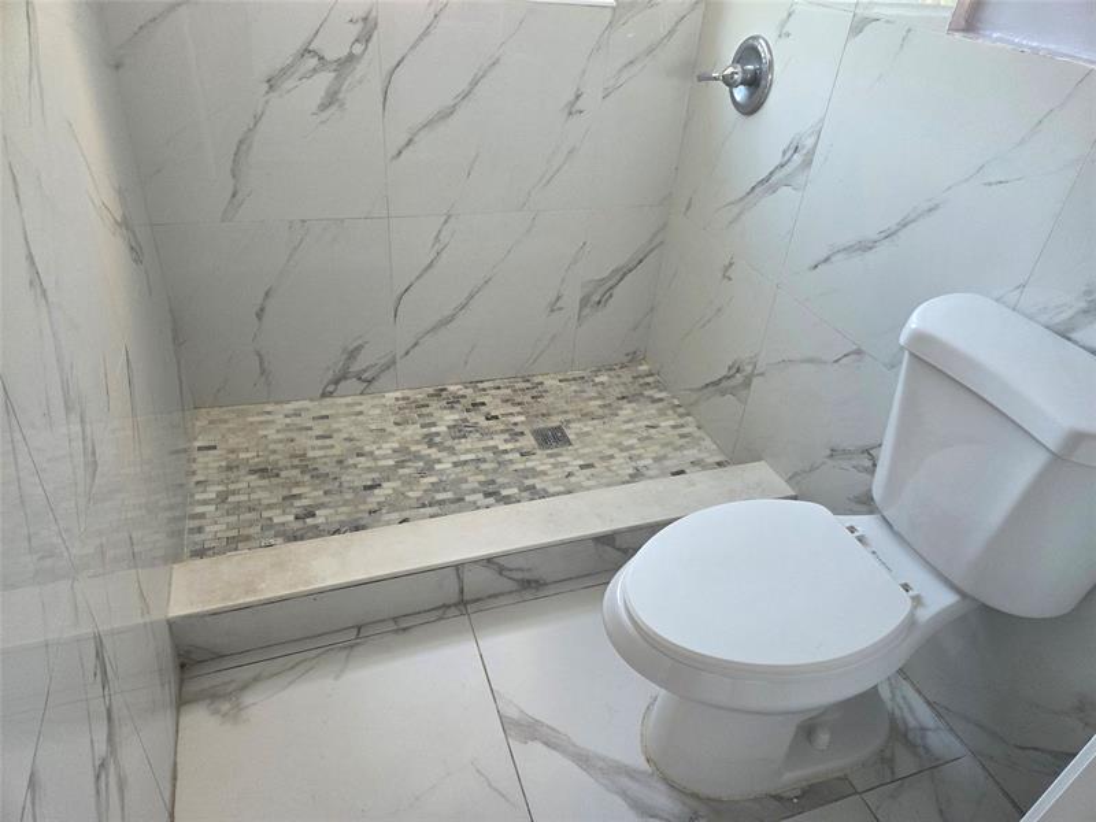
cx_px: 548
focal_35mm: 23
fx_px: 728
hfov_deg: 73.9
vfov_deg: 58.9
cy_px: 411
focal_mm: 5.4
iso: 200
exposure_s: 1/180
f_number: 1.8
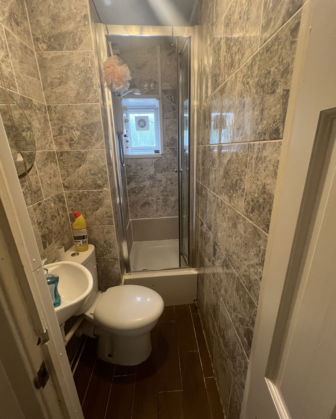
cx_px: 169
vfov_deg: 100.7
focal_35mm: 14
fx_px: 174
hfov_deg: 88.0
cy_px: 209
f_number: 1.8
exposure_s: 1/63
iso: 250
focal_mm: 1.57
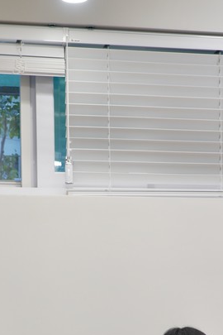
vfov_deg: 24.0
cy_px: 352
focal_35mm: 80
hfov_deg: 17.1
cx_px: 98
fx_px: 743
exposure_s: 1/30
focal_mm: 24
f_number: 4
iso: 100
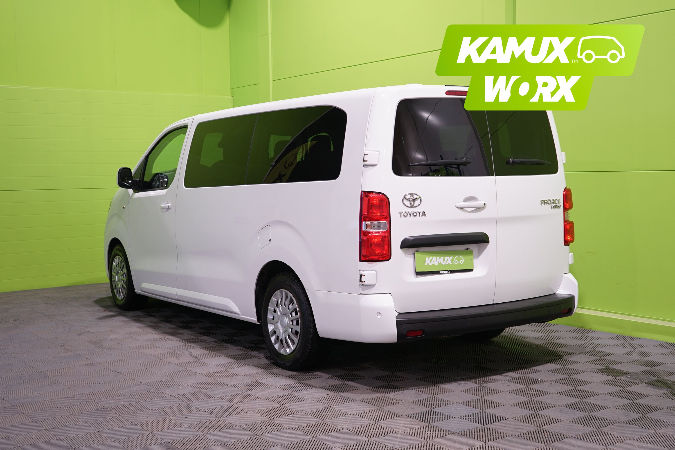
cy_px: 225
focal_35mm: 43
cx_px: 338
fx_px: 806
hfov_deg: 45.4
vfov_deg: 31.2
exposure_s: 1/15
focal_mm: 43
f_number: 5
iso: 320
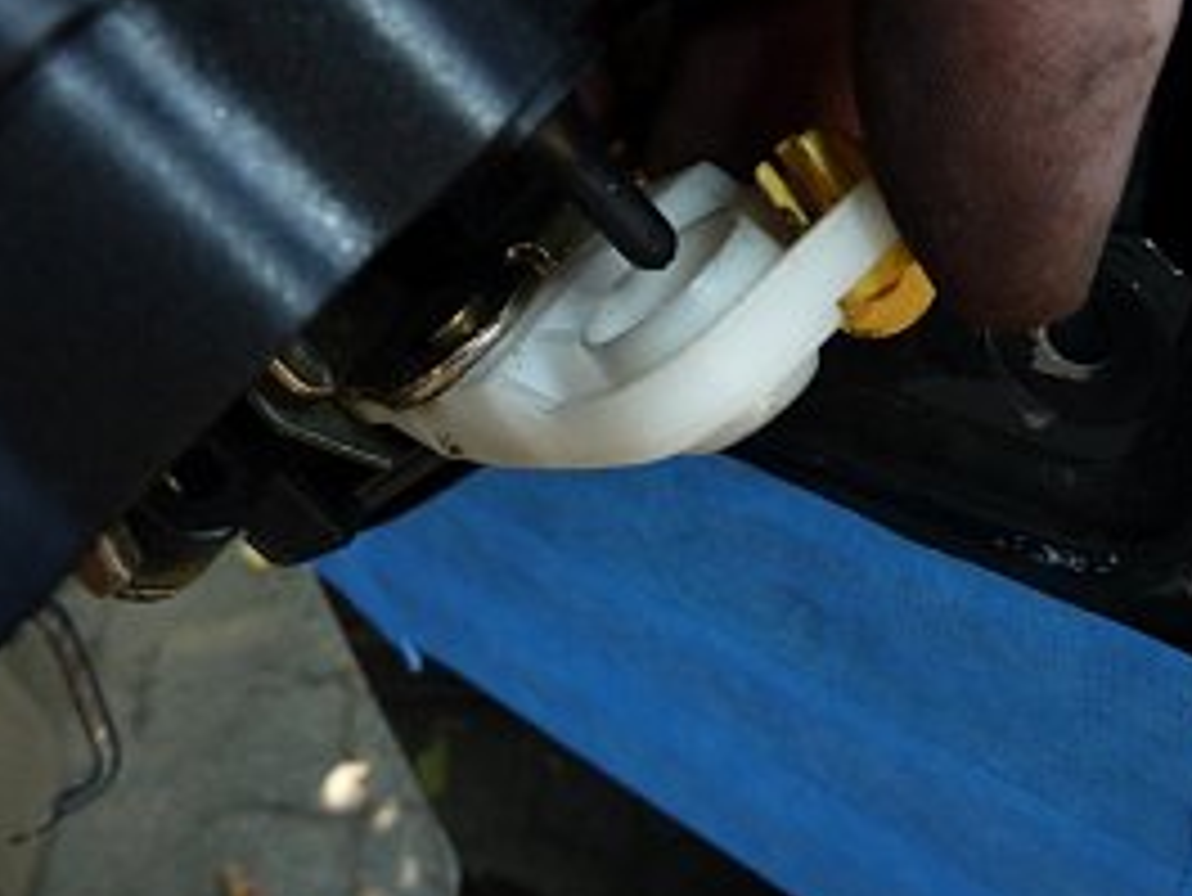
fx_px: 1137
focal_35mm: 33
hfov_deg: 55.3
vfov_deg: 42.6
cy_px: 326
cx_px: 603
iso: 80
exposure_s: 1/30
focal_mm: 4.1
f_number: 3.3
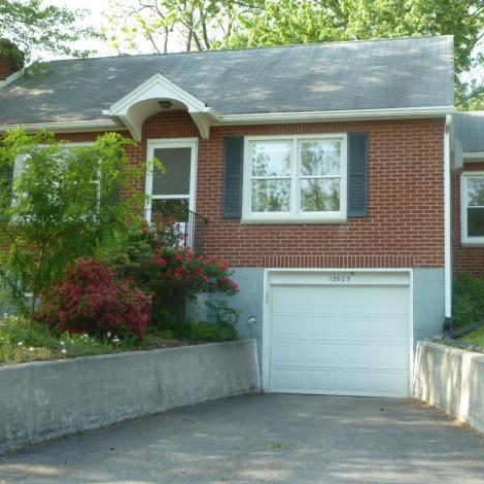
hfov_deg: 32.2
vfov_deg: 32.2
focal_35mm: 53
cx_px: 232
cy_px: 239
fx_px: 838
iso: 160
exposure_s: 1/200
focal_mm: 7.3
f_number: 3.7
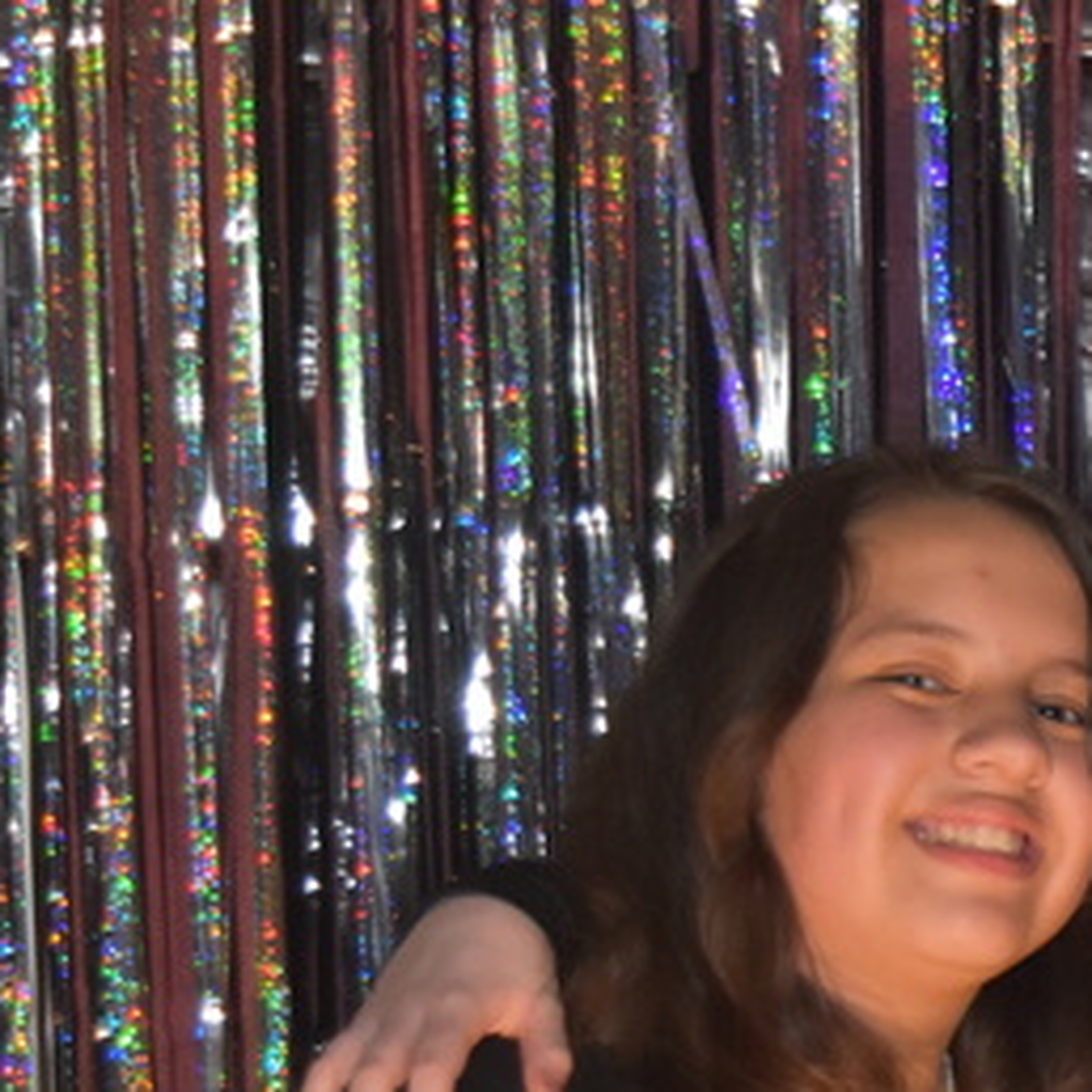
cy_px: 1204
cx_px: 2065
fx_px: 5592
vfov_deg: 11.0
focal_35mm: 157
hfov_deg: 10.4
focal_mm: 31
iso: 1600
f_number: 4.2
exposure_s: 1/60
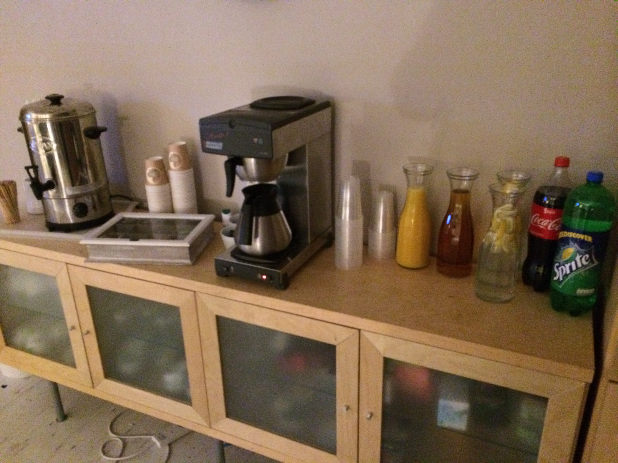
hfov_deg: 60.0
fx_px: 536
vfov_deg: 46.8
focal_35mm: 30
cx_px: 309
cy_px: 232
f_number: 2.2
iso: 1000
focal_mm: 4.12
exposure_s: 1/17
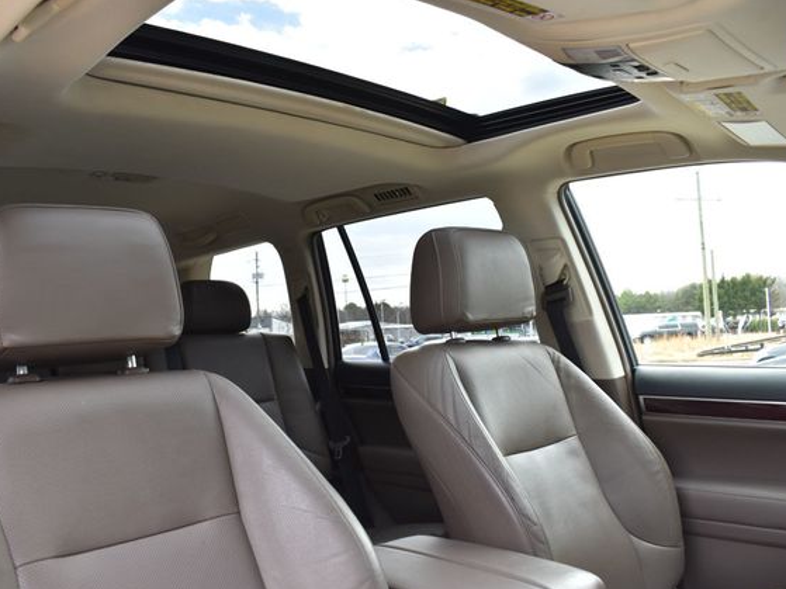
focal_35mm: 33
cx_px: 352
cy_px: 297
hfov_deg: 55.2
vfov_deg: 42.9
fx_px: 749
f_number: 6.3
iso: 400
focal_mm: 20
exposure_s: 1/125
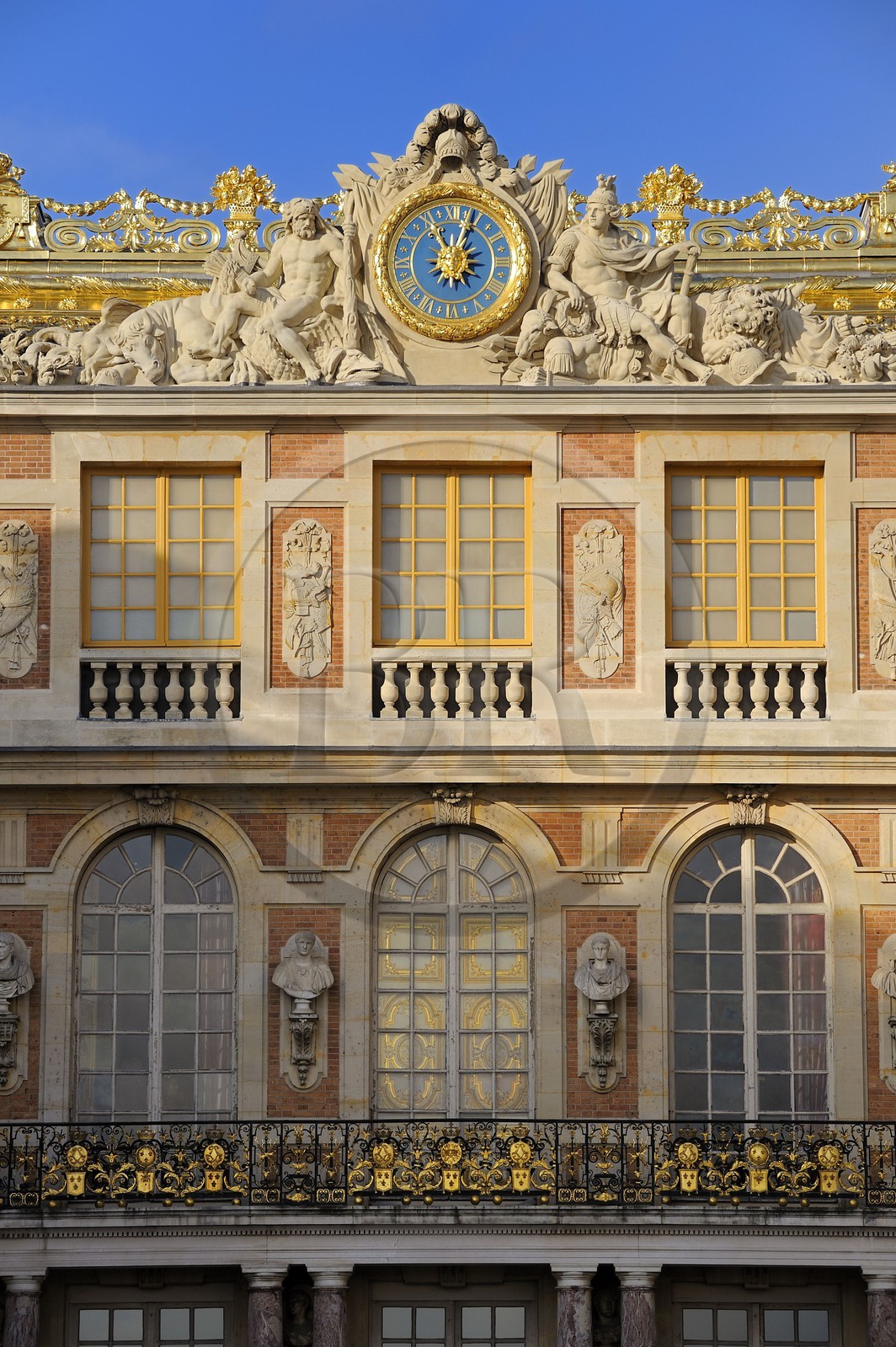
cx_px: 448
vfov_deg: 14.7
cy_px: 674
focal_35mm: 140
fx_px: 5235
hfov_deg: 9.8
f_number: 8
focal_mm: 140
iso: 200
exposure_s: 1/320
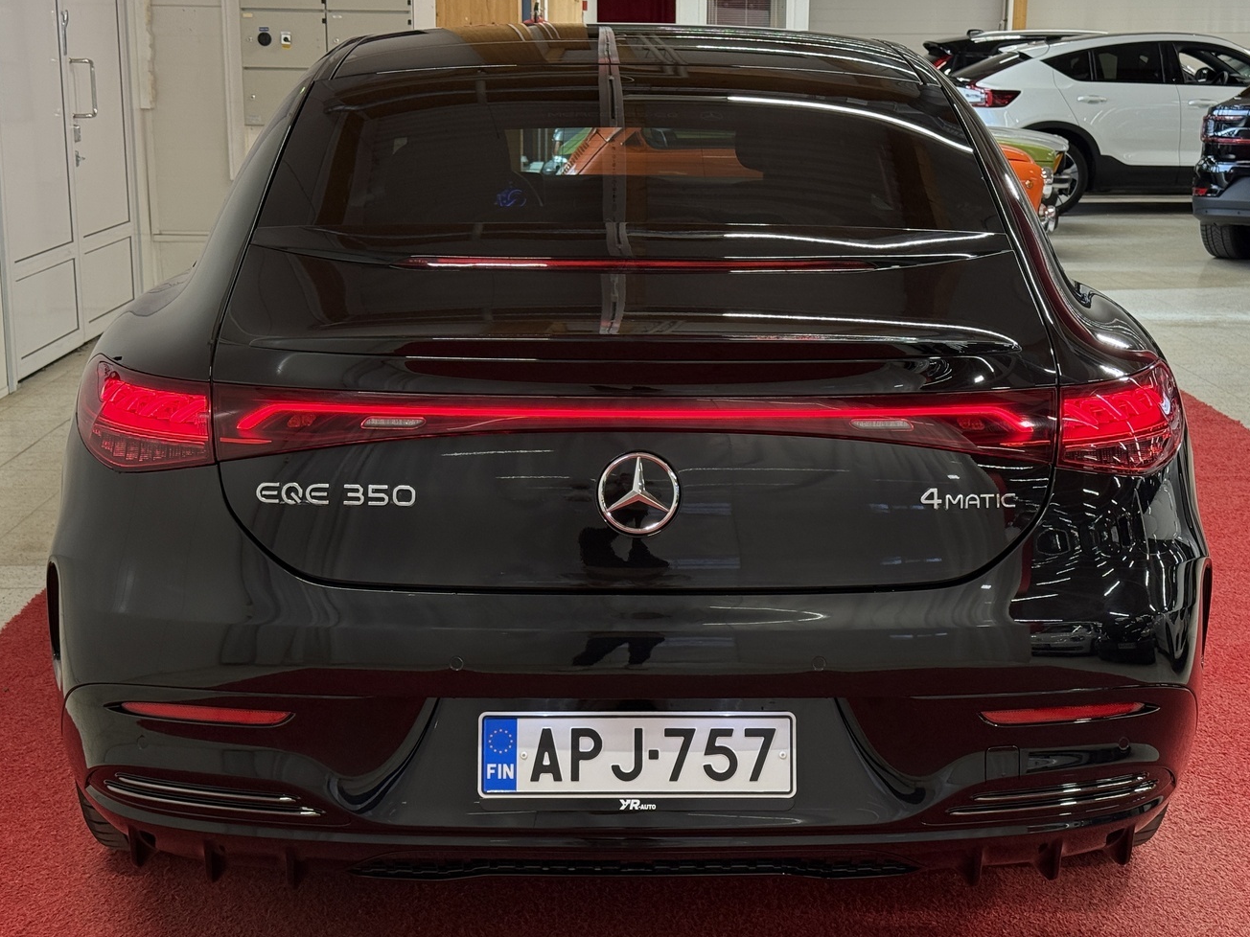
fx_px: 1914
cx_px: 650
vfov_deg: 27.5
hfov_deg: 36.2
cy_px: 468
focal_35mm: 53
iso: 160
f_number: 1.78
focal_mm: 6.76
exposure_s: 1/100
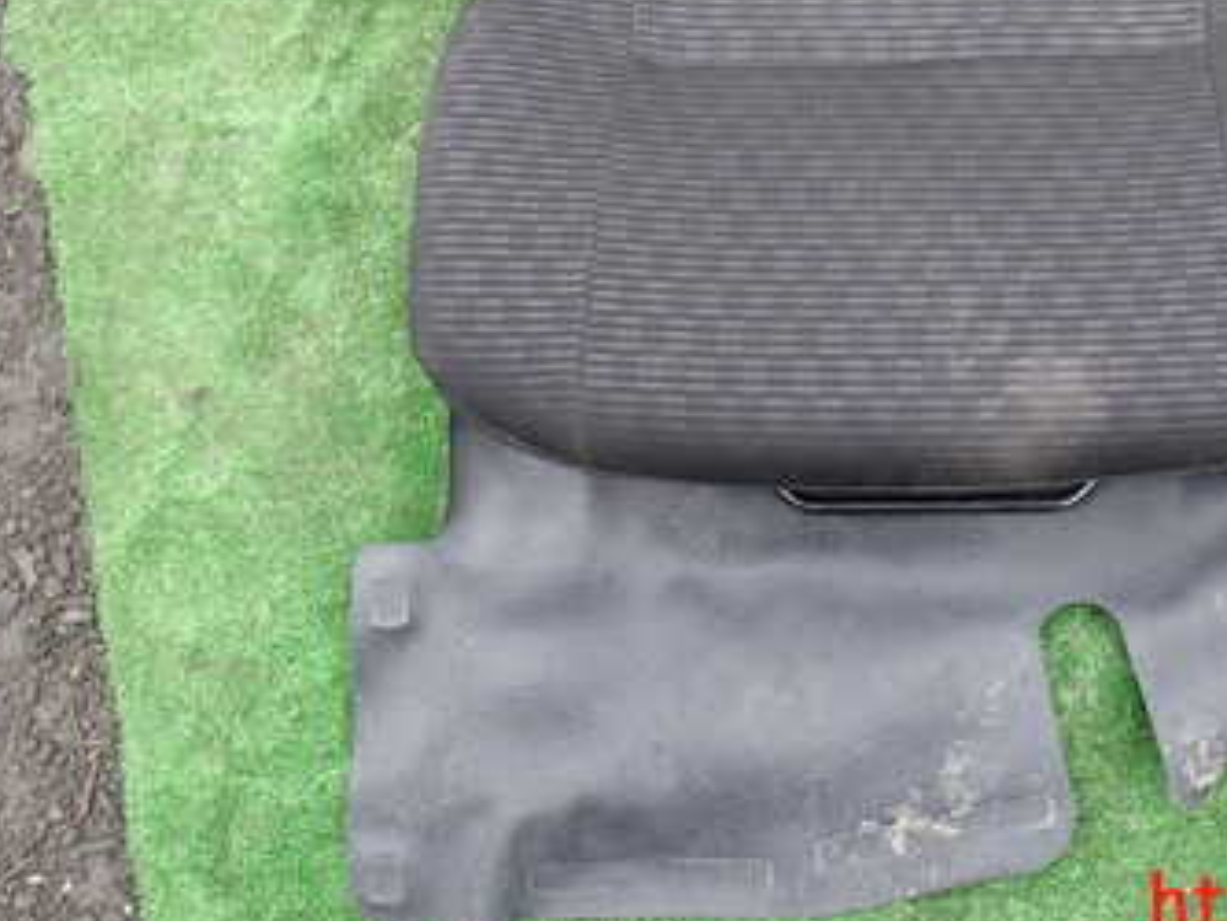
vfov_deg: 31.0
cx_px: 877
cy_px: 125
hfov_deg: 41.2
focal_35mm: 45
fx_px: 1596
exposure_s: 1/200
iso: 100
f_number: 2.8
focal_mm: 4.5
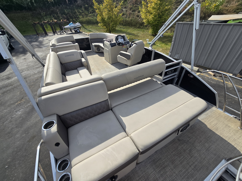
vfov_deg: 89.9
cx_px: 121
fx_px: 91
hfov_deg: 106.2
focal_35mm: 13
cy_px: 90
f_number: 2.2
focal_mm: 2.2
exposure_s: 1/2216
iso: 50
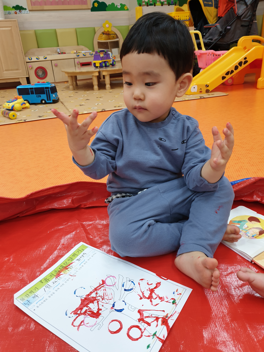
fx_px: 264
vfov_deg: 67.3
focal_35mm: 26
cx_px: 132
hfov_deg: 53.1
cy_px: 176
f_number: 1.5
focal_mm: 4.3
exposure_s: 1/100
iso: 64
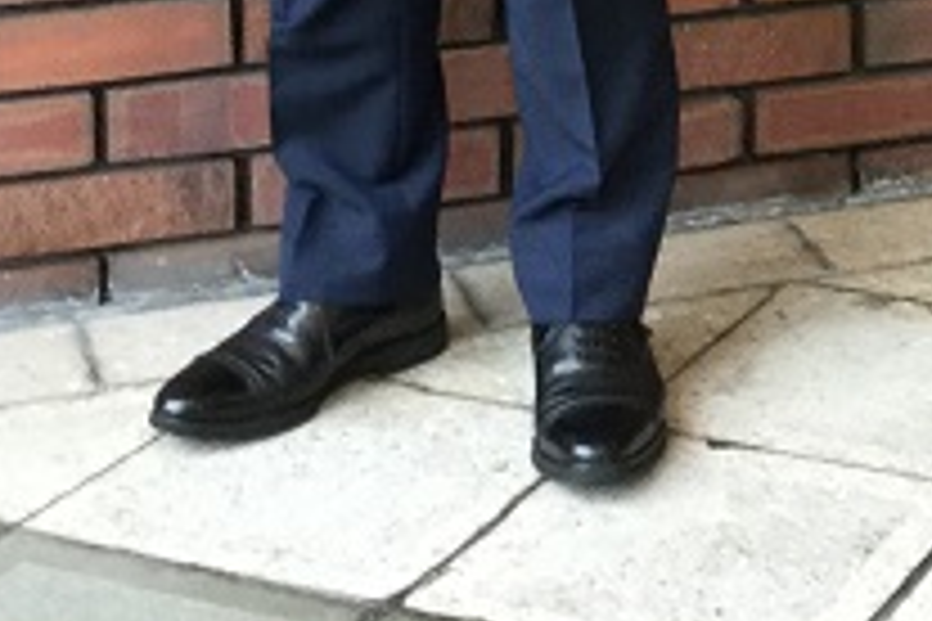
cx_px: 1000
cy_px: -344
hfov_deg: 18.1
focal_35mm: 109
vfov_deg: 11.9
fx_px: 2822
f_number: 2.4
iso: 40
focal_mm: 3.3
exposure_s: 1/30
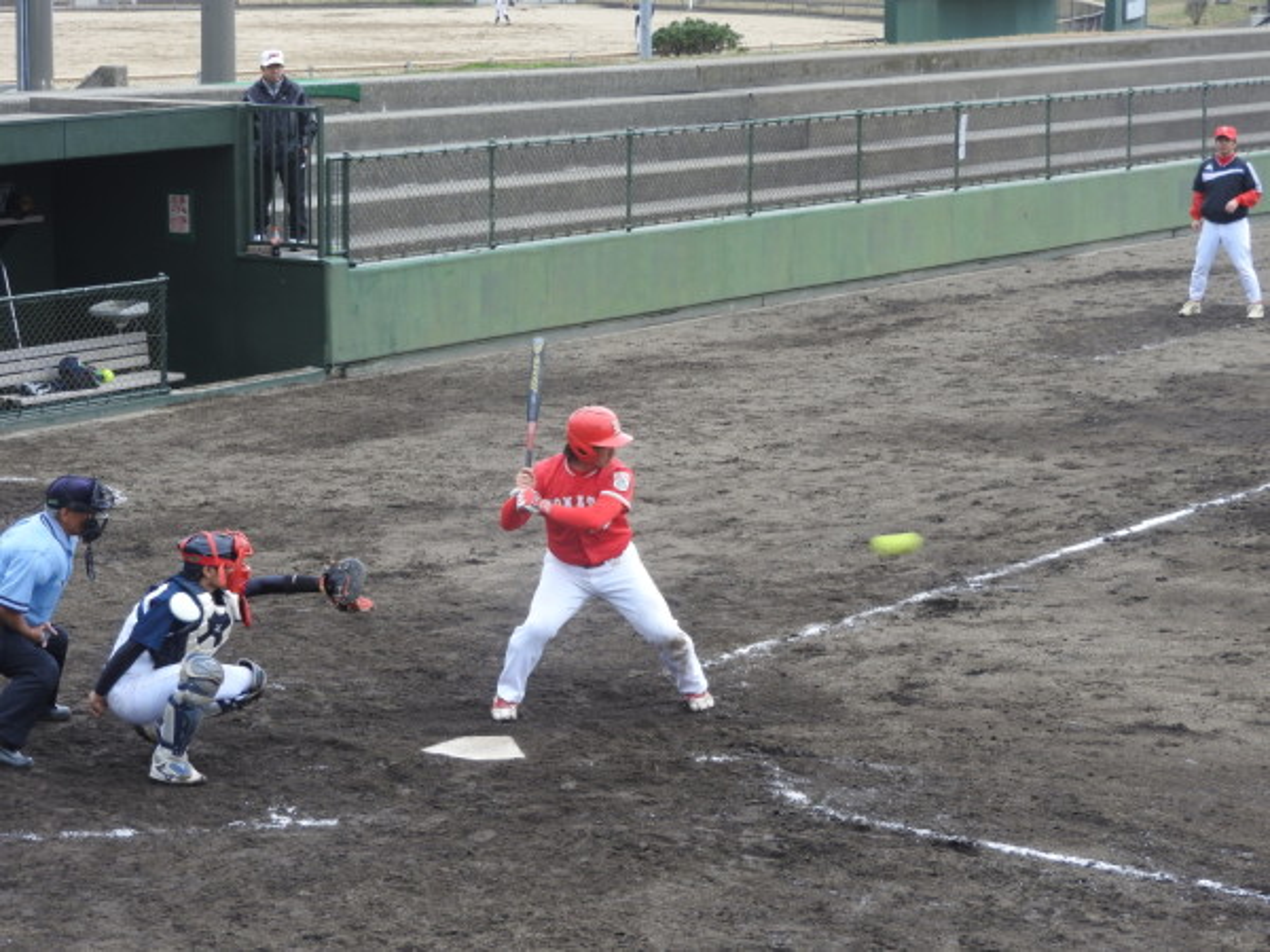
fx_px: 3485
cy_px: 476
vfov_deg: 15.6
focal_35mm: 95
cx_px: 635
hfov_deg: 20.7
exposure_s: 1/125
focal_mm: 17
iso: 100
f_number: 4.8
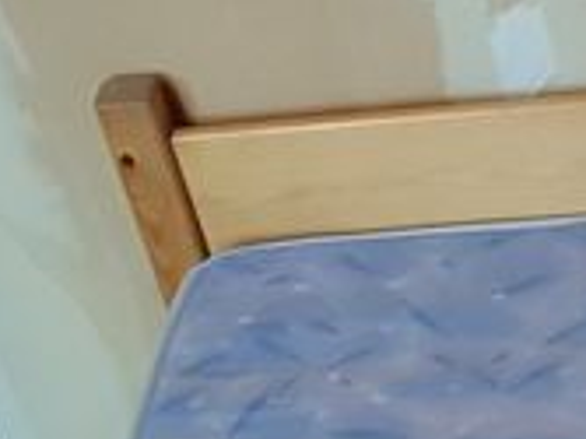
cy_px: 1026
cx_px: 1460
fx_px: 2639
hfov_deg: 10.6
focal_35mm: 156
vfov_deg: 8.7
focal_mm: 4.2
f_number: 1.7
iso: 400
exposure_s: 1/10
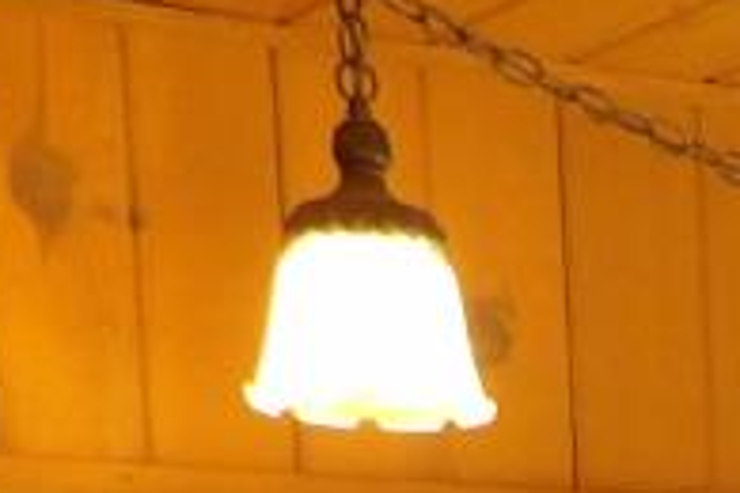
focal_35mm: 192
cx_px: 1340
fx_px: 3946
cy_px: 1974
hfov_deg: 10.1
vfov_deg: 6.0
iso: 185
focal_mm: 4.3
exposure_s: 1/33
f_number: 3.2
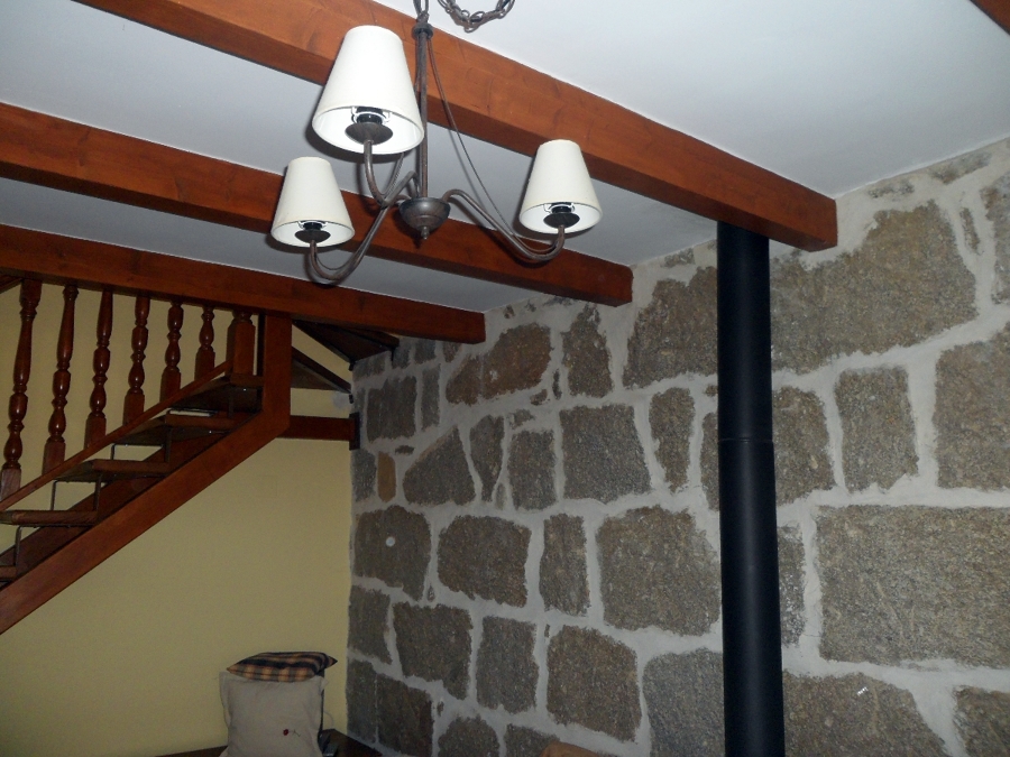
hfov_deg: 65.3
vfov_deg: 51.4
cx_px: 505
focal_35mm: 27
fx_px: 788
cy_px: 378
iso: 200
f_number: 3.5
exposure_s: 1/45
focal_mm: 4.9
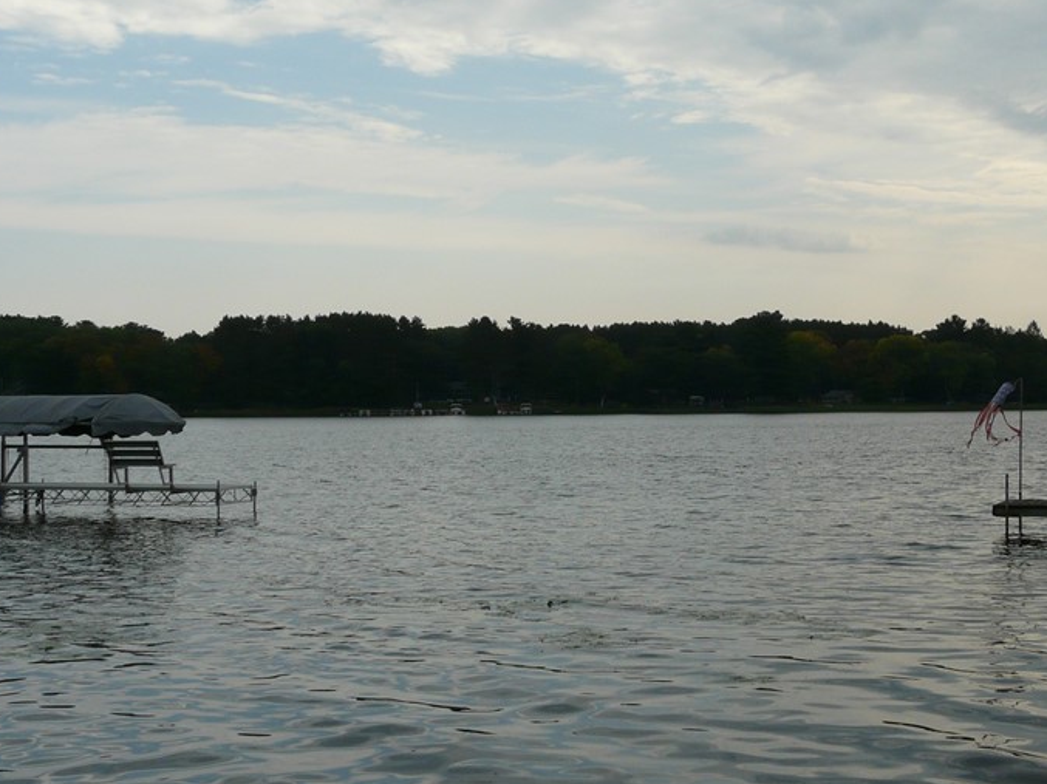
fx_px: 1693
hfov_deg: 34.1
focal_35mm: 56
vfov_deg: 26.0
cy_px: 303
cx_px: 670
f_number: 5.6
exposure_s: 1/400
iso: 100
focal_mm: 6
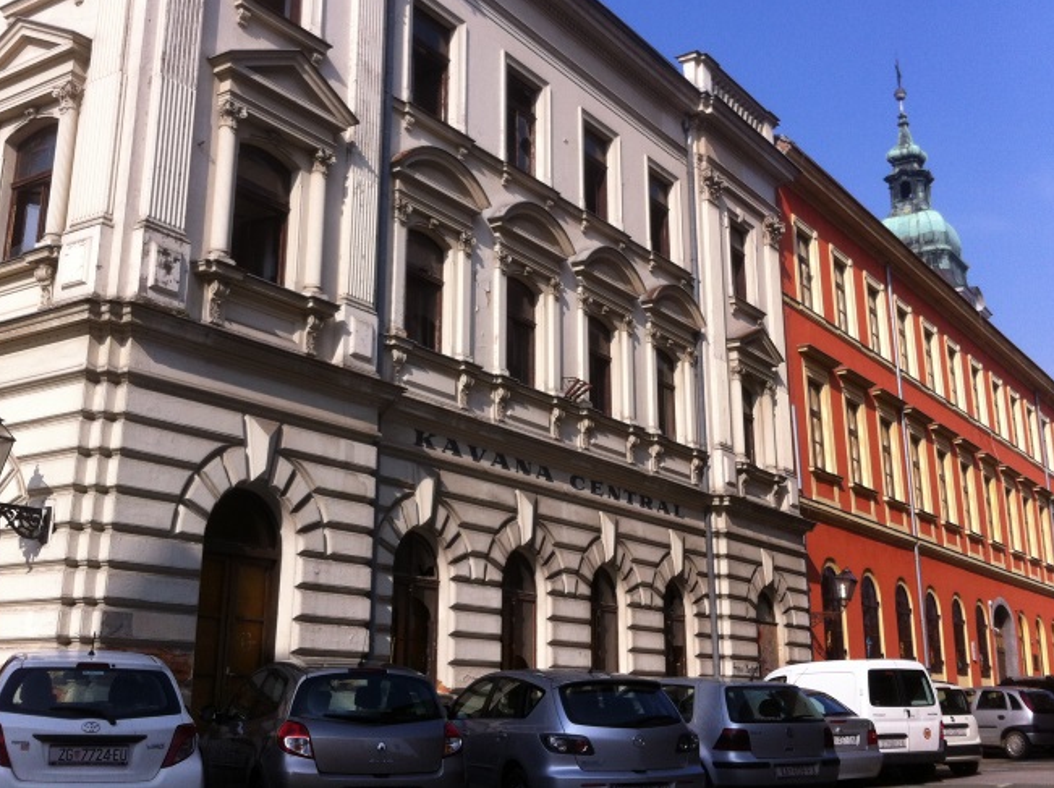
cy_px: 309
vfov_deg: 33.4
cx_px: 497
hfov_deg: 43.9
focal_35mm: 43
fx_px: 1308
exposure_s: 1/1436
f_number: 2.8
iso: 80
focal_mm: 3.85
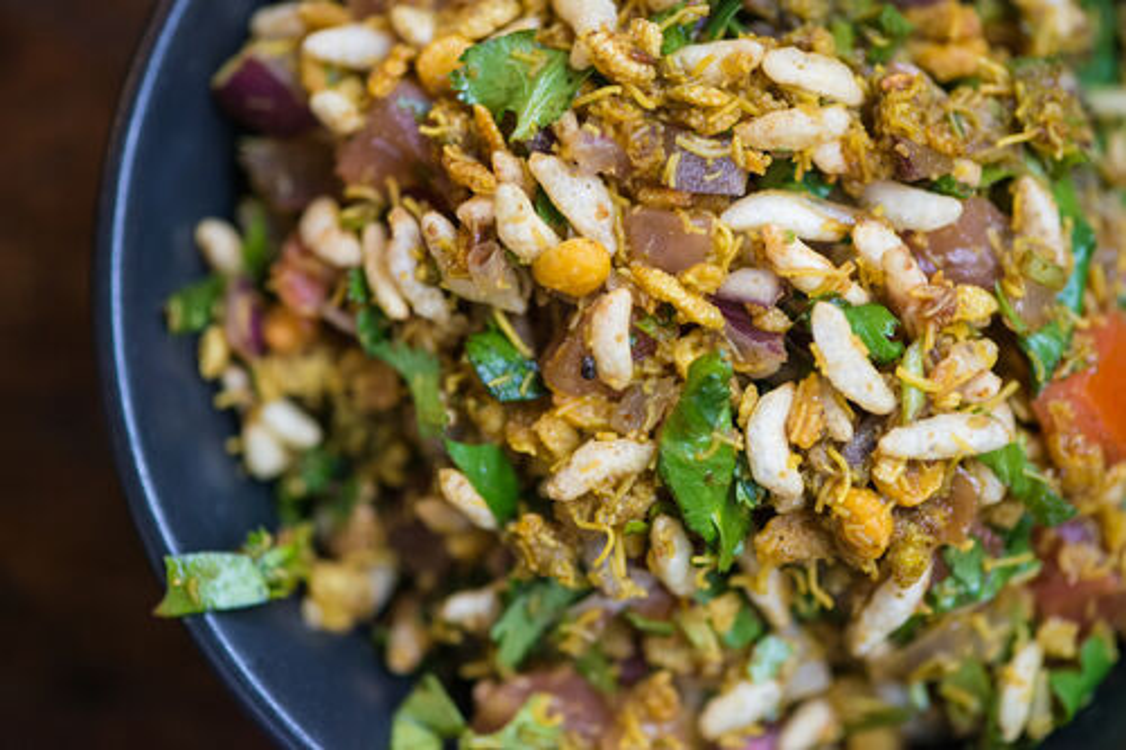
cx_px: 563
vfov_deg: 13.0
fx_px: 3283
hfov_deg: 19.5
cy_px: 375
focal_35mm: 105
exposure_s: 1/125
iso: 1250
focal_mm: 105
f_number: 4
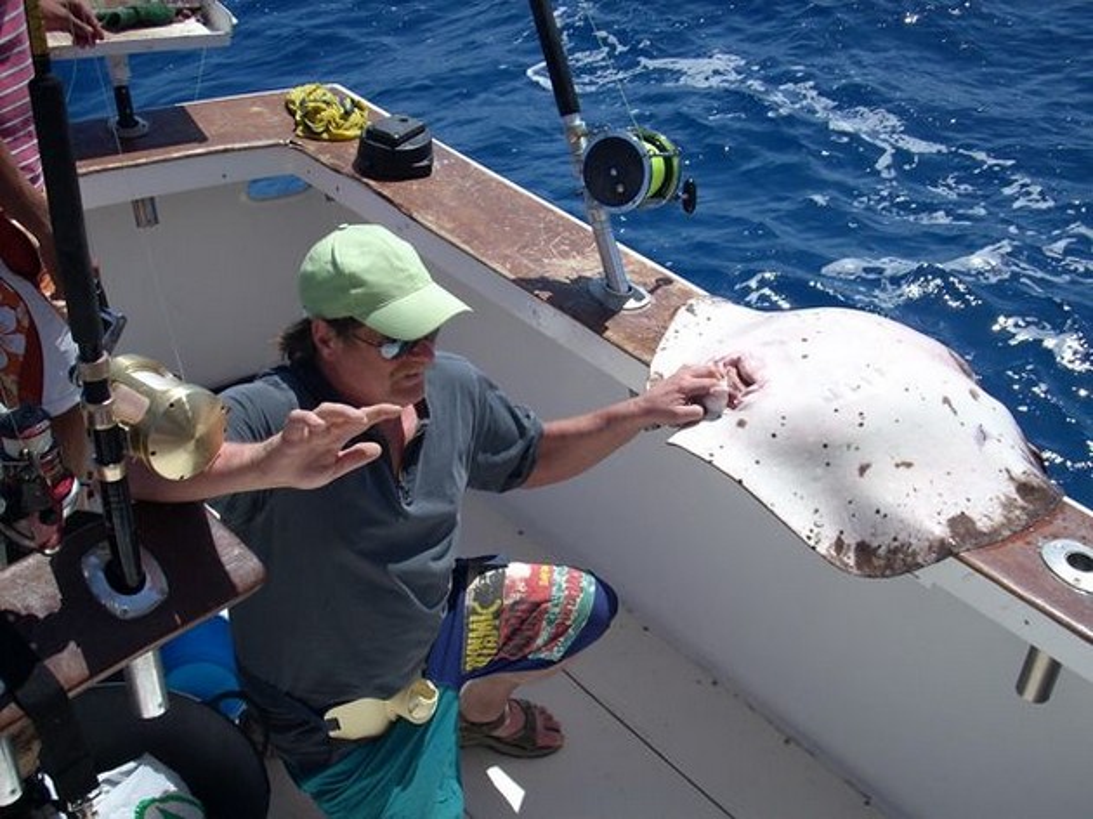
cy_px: 410
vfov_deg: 31.5
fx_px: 1452
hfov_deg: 41.3
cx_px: 546
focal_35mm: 46
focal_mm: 7.6
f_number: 6.3
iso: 64
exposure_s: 1/324
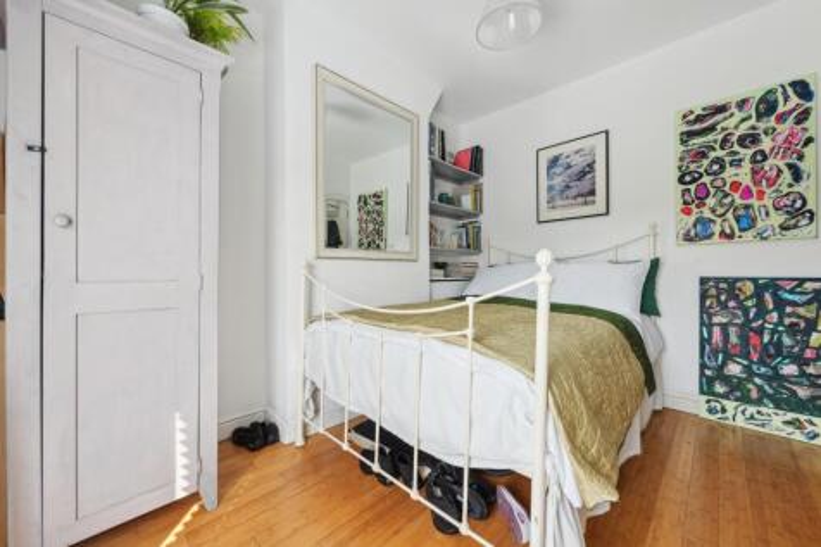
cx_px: 410
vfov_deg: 81.2
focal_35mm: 14
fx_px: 319
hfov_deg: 104.3
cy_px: 274
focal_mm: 14
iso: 250
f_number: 9
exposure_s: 1/13
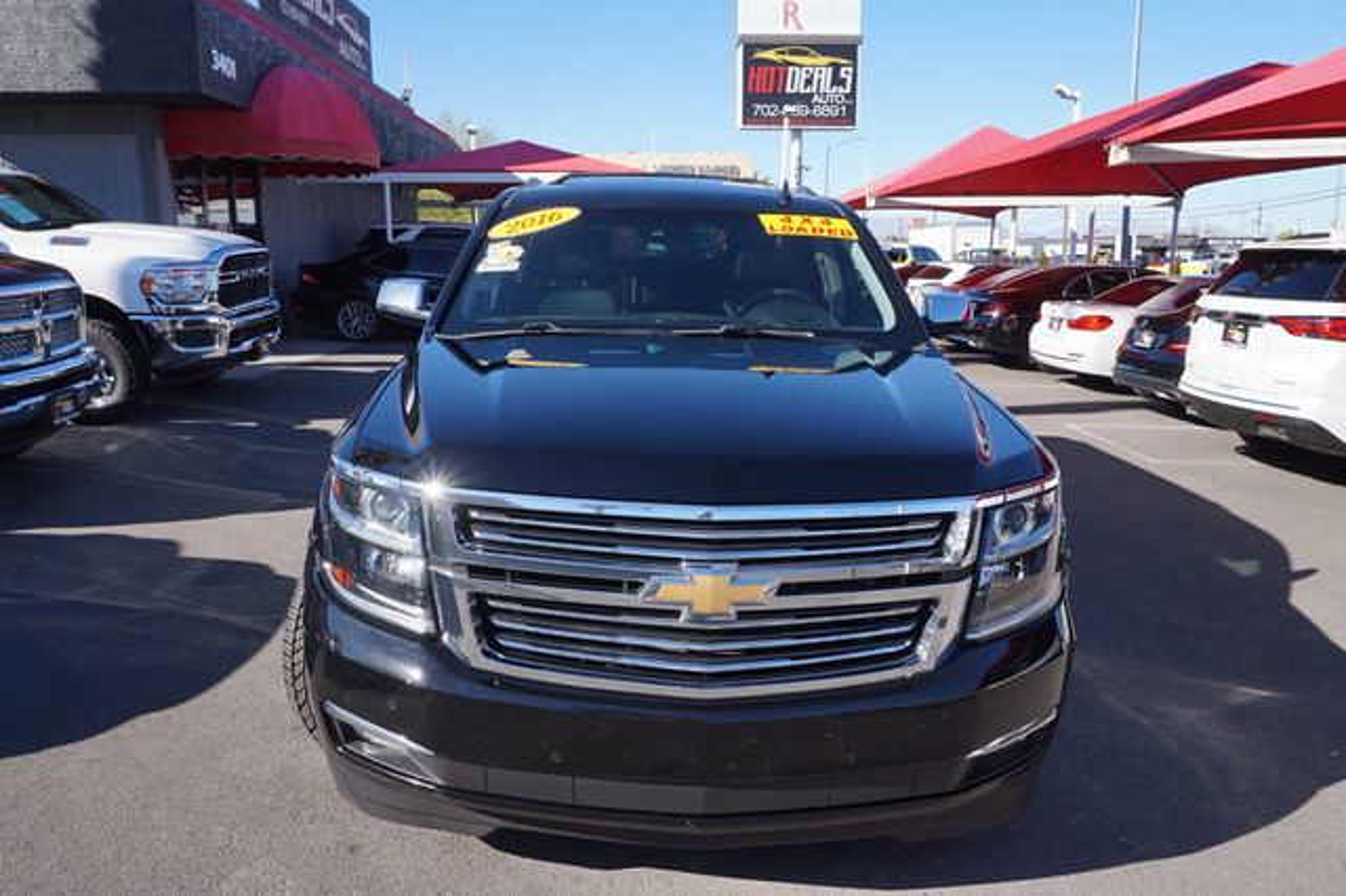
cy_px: 448
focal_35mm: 28
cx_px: 673
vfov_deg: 45.6
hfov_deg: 64.6
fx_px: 1065
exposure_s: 1/100
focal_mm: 19
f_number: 9
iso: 100
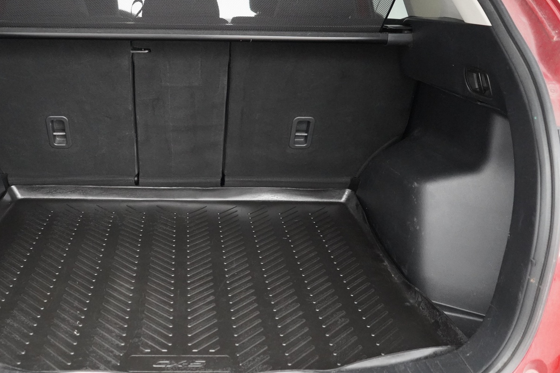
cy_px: 179
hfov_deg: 49.9
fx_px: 591
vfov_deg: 35.0
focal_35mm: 38
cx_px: 194
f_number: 3.5
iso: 12800
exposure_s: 1/80
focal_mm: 28
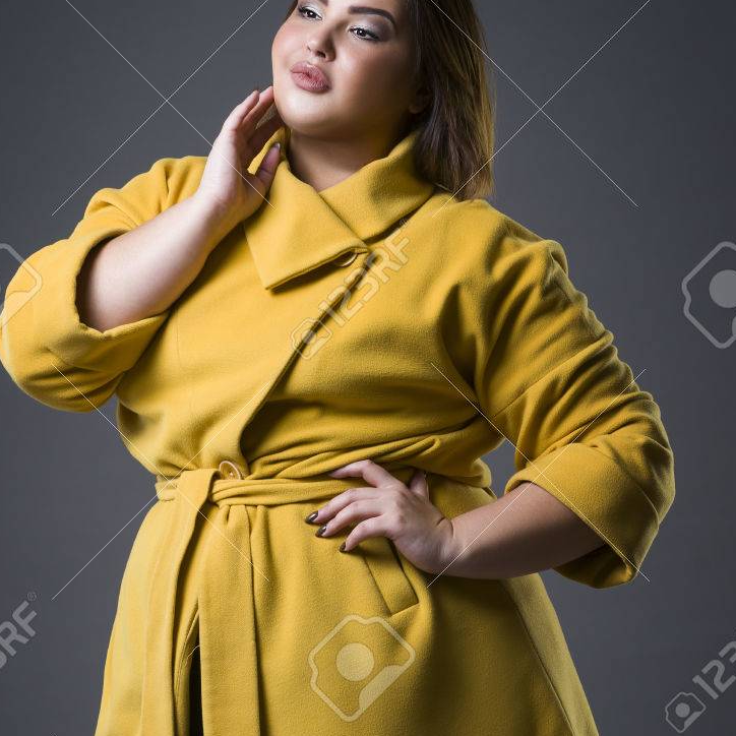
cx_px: 319
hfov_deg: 8.5
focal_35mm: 206
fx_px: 4955
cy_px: 474
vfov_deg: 8.5
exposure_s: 1/160
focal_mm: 135
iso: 200
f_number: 8
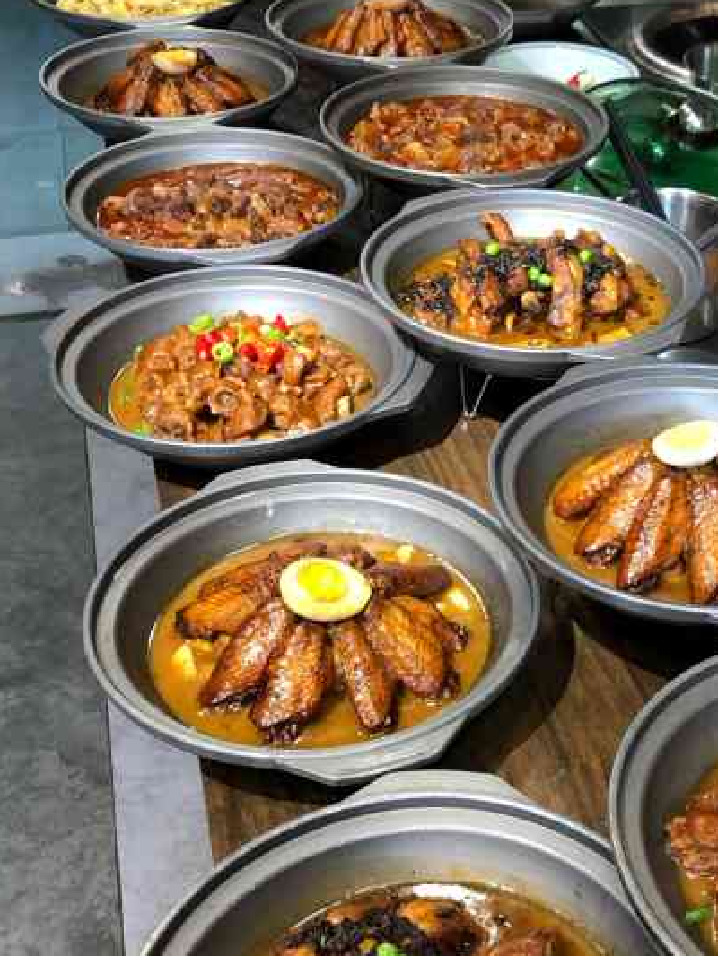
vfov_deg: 38.6
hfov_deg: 29.0
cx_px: 582
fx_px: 1355
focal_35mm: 49
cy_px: 616
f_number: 1.8
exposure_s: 1/17
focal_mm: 3.99
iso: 40
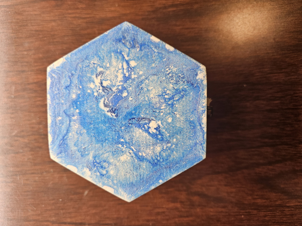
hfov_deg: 73.9
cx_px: 151
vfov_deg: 58.9
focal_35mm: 23
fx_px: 201
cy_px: 113
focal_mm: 5.4
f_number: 1.8
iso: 125
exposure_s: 1/120
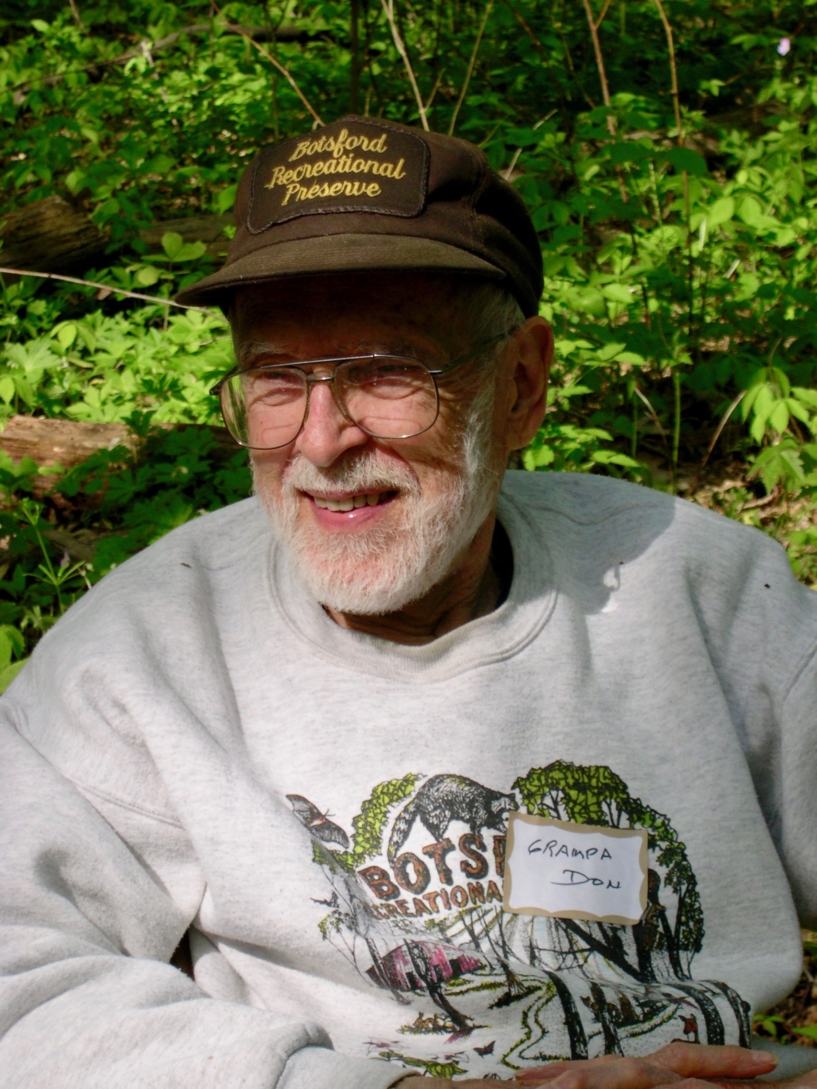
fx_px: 3587
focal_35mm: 114
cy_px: 544
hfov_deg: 13.0
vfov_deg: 17.3
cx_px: 408
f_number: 4.9
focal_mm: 24
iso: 100
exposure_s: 1/286
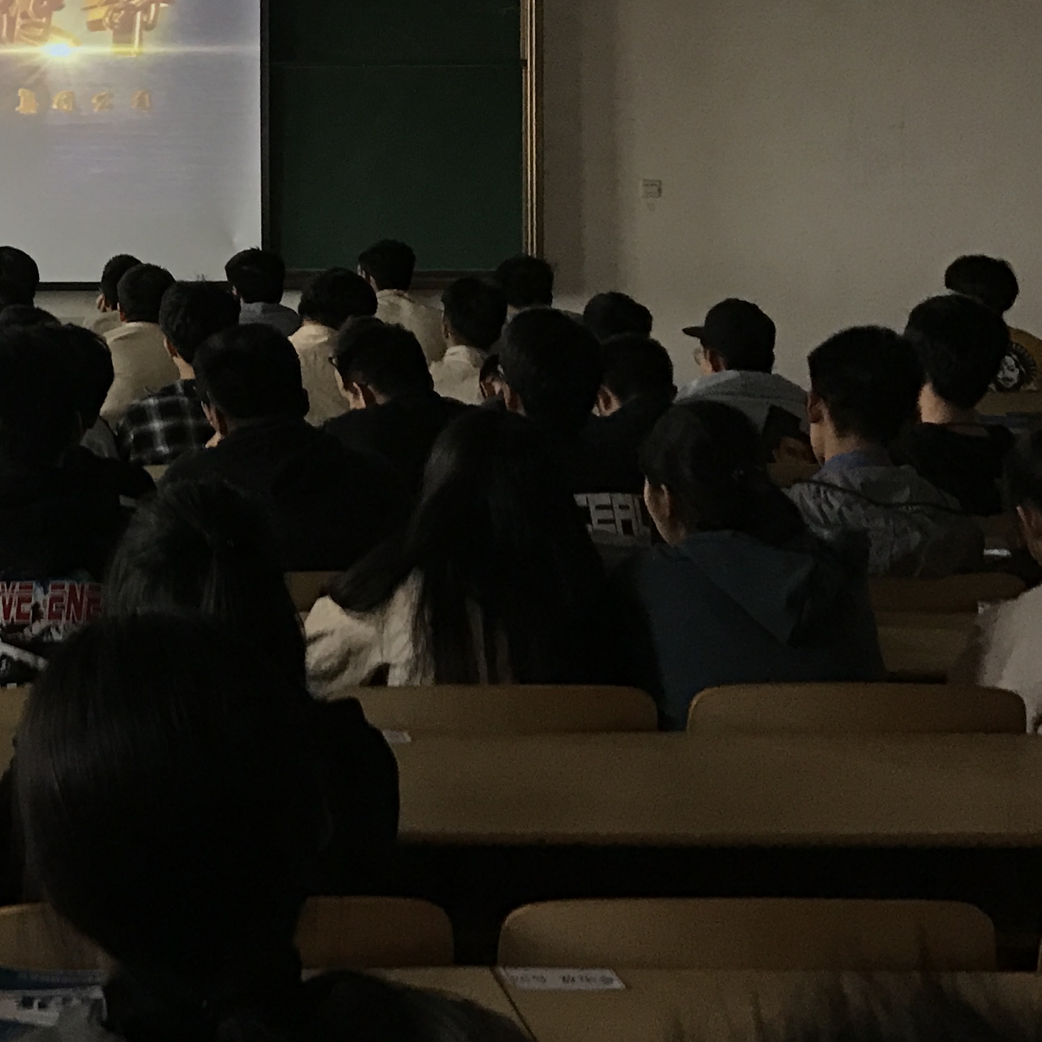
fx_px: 2316
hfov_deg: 23.7
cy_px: 179
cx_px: -109
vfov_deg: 24.9
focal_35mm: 68
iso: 40
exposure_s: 1/25
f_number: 1.8
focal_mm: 3.99
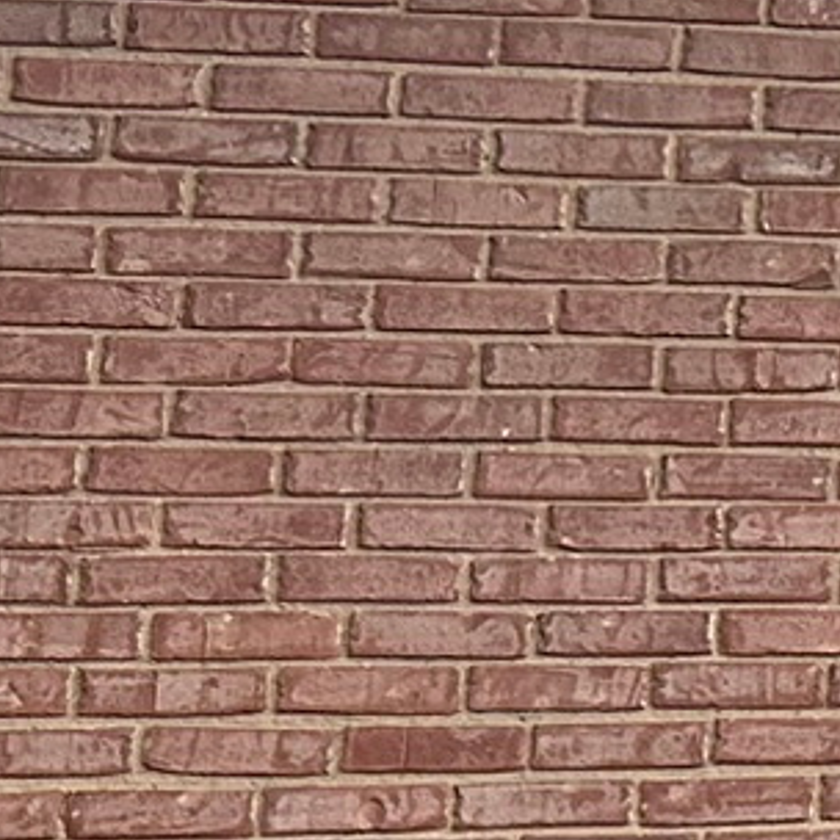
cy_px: -41
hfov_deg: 9.4
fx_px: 3926
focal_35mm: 143
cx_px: 2592
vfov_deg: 12.0
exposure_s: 1/238
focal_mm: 6.86
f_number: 1.78
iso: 80
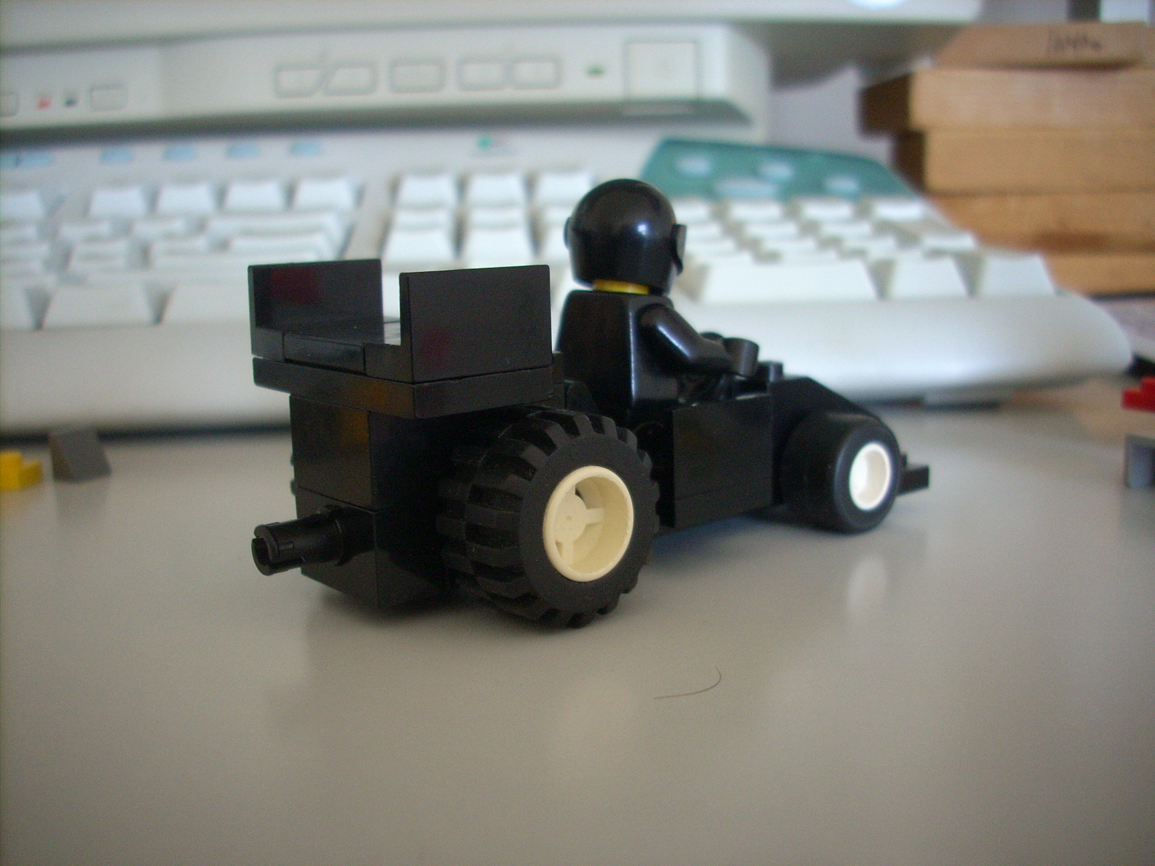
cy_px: 433
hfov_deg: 50.1
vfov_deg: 38.7
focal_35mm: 37
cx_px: 578
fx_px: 1235
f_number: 2.8
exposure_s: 1/30
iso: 183
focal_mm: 6.2
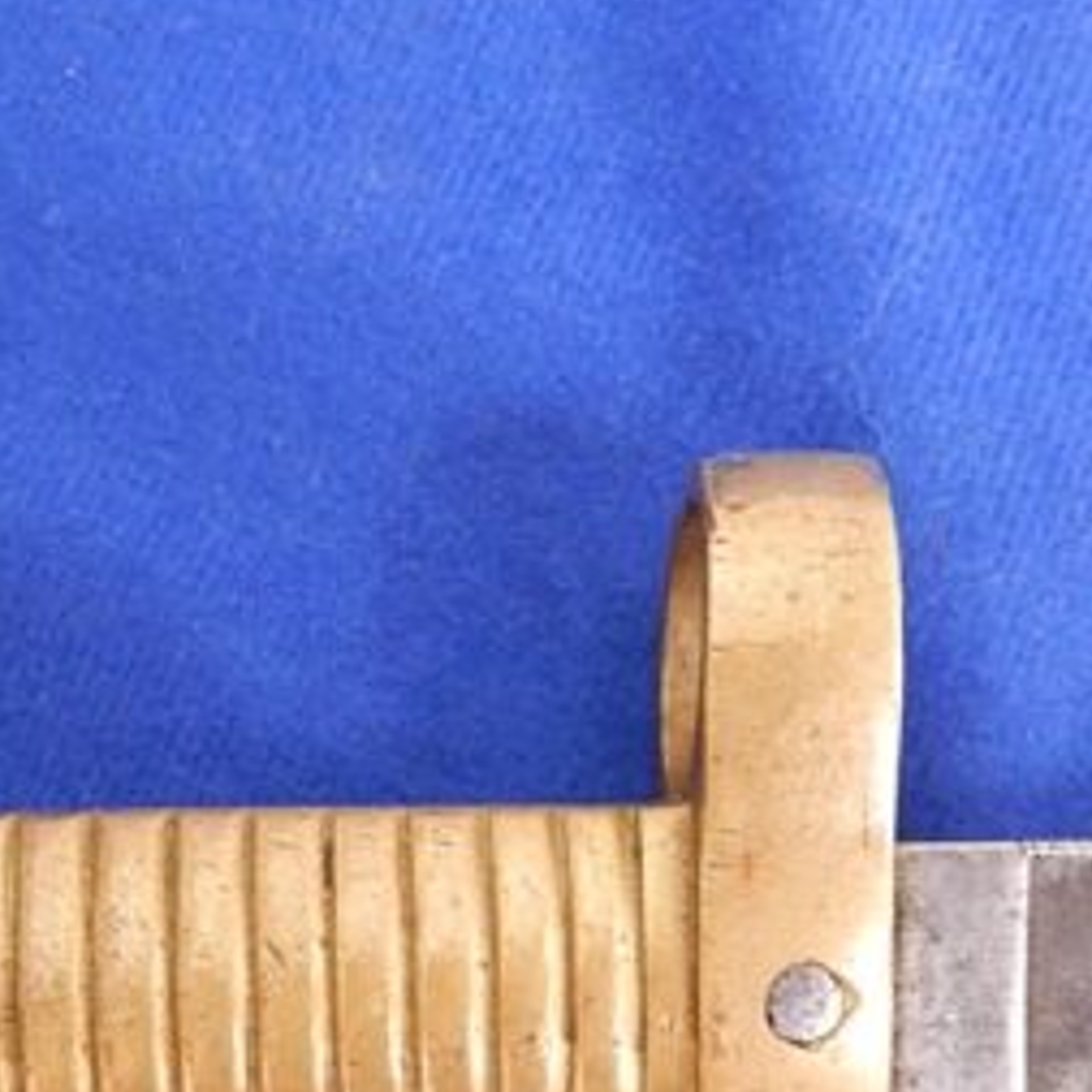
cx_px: 199
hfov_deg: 28.4
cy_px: 928
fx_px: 2106
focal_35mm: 59
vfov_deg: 28.2
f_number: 3
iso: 400
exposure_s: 1/10
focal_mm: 4
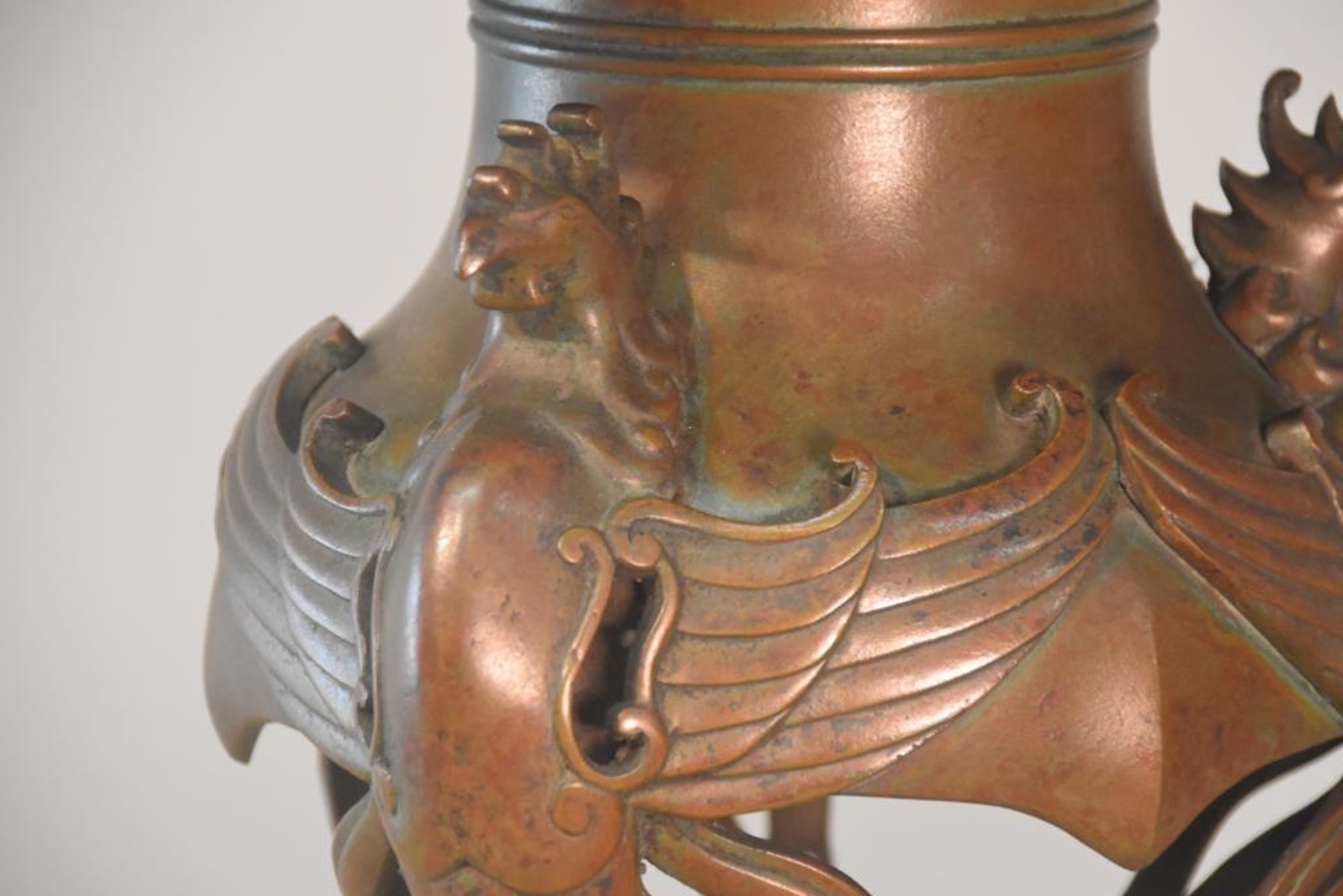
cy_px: 461
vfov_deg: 5.5
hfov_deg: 8.3
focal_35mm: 249
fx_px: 9271
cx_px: 699
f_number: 6
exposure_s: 1/125
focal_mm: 155
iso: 4000
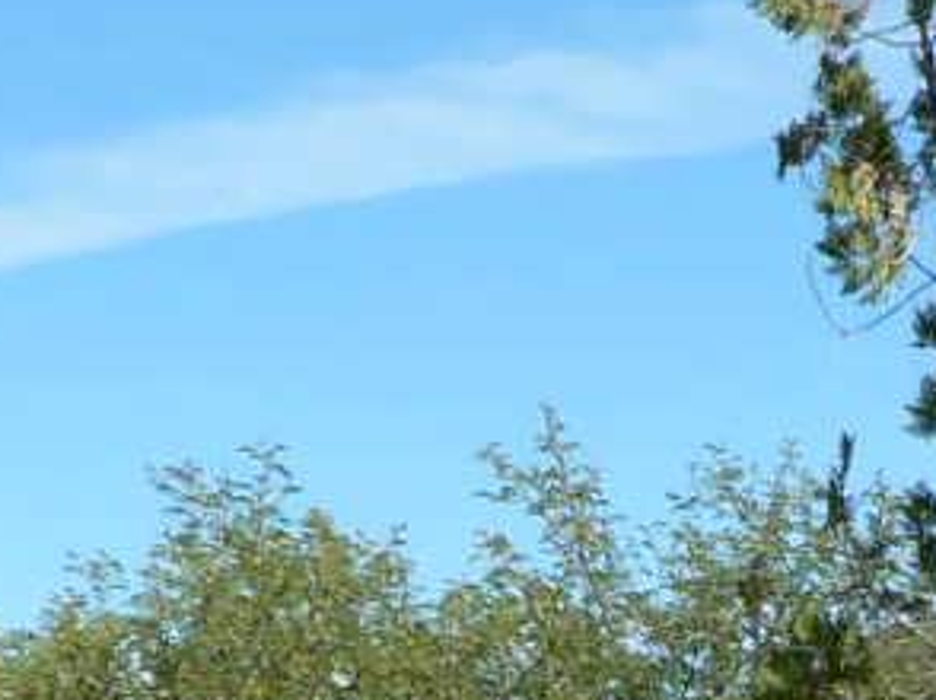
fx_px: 3972
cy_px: 1212
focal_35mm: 147
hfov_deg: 13.4
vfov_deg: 9.6
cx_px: 742
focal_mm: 6
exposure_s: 1/400
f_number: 4.5
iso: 100
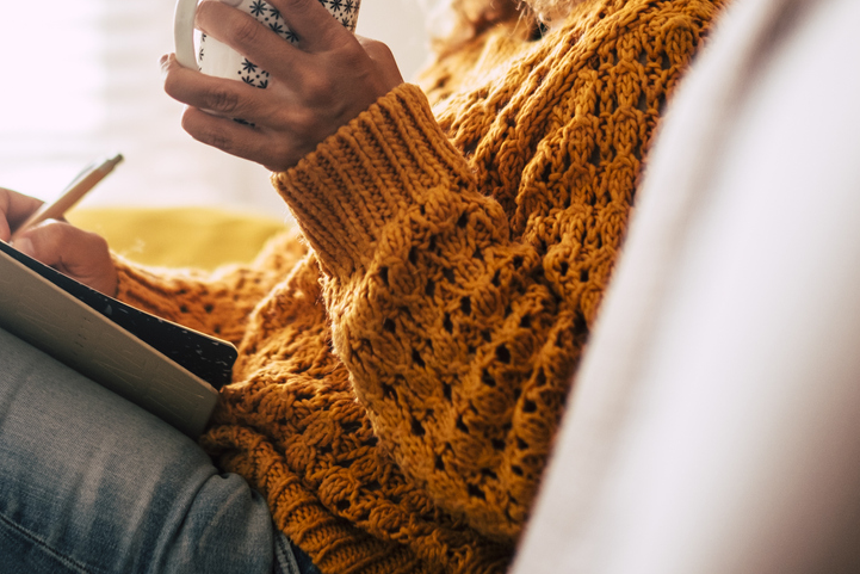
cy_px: 128
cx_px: 427
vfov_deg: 9.4
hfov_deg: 14.1
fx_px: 3488
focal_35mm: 146
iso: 200
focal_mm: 56
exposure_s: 1/125
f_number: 1.2
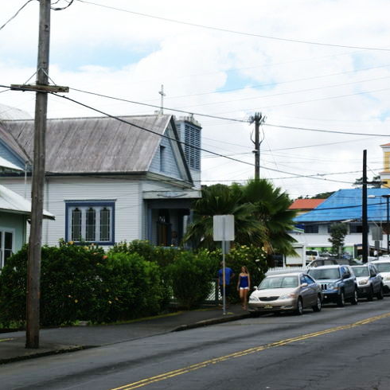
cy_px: 195
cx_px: 166
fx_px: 1224
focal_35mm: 96
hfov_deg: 18.1
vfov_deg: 18.1
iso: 100
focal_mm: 50
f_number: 11
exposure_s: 1/160
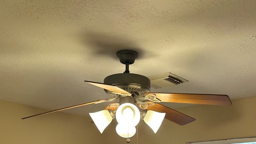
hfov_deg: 43.5
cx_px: 154
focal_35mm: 47
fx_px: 319
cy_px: 228
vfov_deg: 20.8
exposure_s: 1/120
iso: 160
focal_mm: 6.86
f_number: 1.78
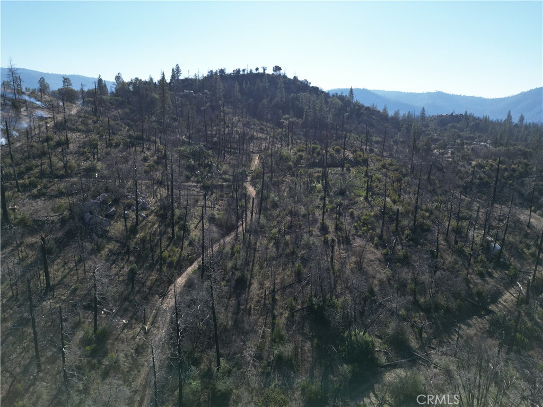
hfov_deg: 71.6
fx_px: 376
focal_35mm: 24
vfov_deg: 56.8
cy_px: 204
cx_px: 272
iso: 120
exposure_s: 1/3000
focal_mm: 6.72
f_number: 1.7
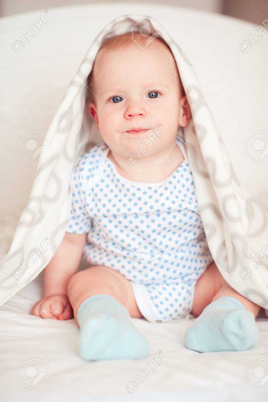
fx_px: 950
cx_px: 134
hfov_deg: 16.1
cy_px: 201
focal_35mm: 85
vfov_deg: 23.9
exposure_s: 1/250
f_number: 2.2
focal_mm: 85
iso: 400
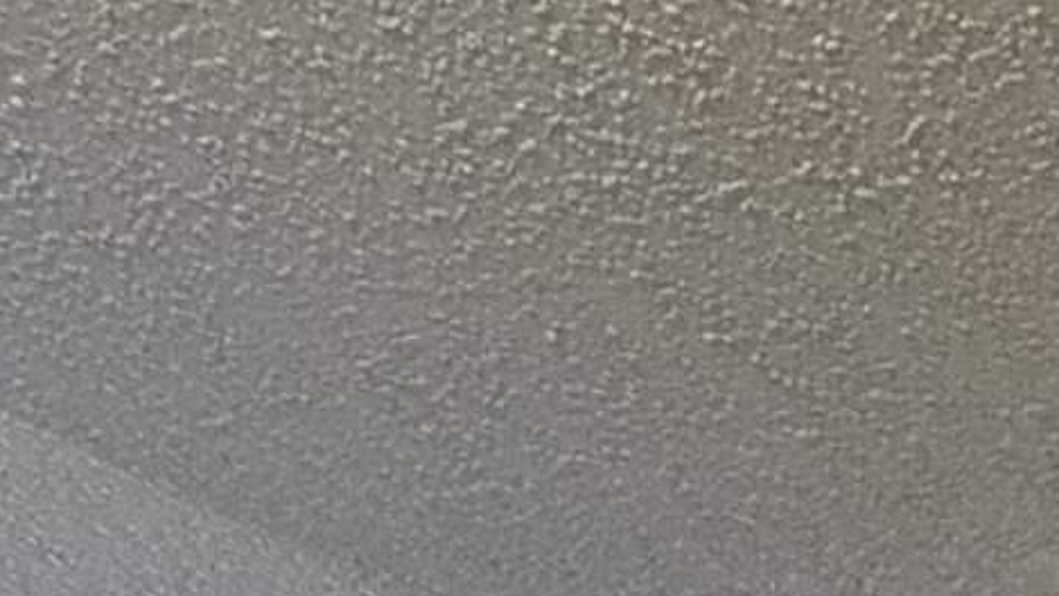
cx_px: 919
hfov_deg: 21.0
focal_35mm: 100
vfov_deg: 8.8
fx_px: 2809
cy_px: 2018
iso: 160
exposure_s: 1/60
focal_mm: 2.22
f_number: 2.2
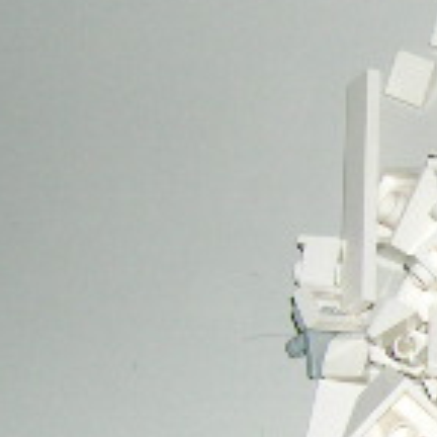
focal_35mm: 149
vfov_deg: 11.6
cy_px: 391
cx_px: 816
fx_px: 2128
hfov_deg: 10.9
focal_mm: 8
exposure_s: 1/60
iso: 100
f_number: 2.8
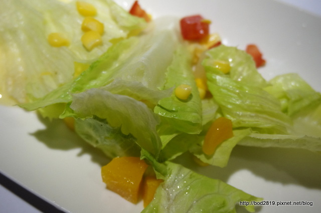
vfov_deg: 31.8
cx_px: 160
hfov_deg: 46.5
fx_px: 374
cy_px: 106
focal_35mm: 42
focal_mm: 28
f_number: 4.5
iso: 800
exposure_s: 1/60
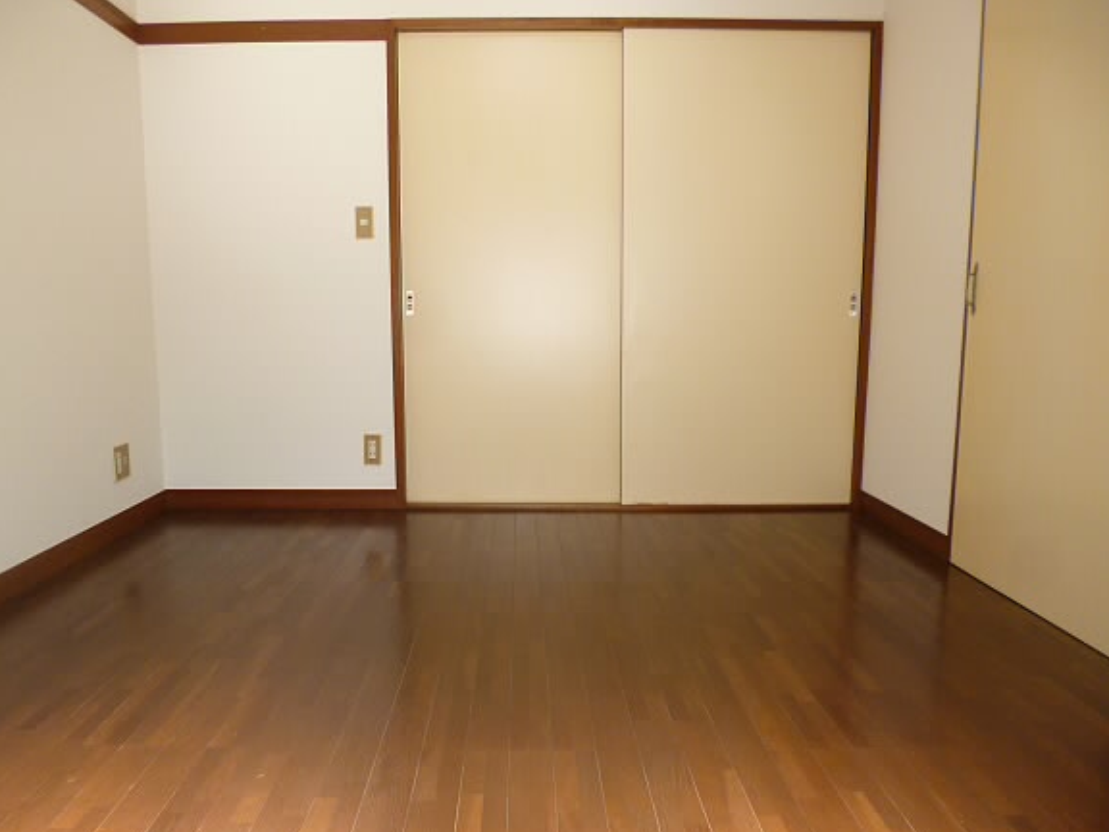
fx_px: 801
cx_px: 537
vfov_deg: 54.9
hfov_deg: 69.4
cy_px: 429
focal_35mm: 25
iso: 100
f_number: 2.5
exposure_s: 1/60
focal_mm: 4.3
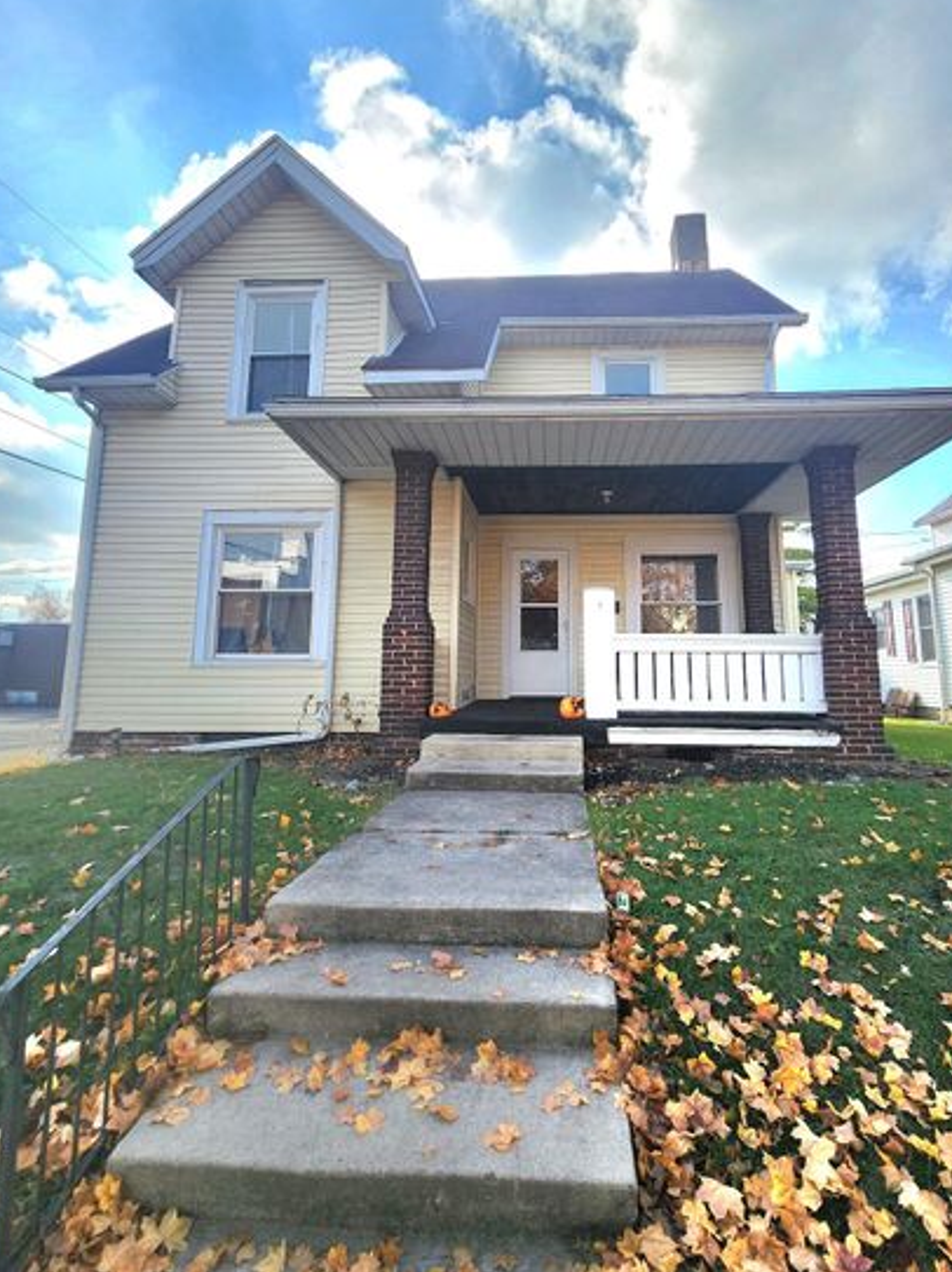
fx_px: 587
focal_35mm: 16
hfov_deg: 77.9
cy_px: 574
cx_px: 521
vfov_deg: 94.2
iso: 50
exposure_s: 1/1667
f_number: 2.2
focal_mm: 2.2
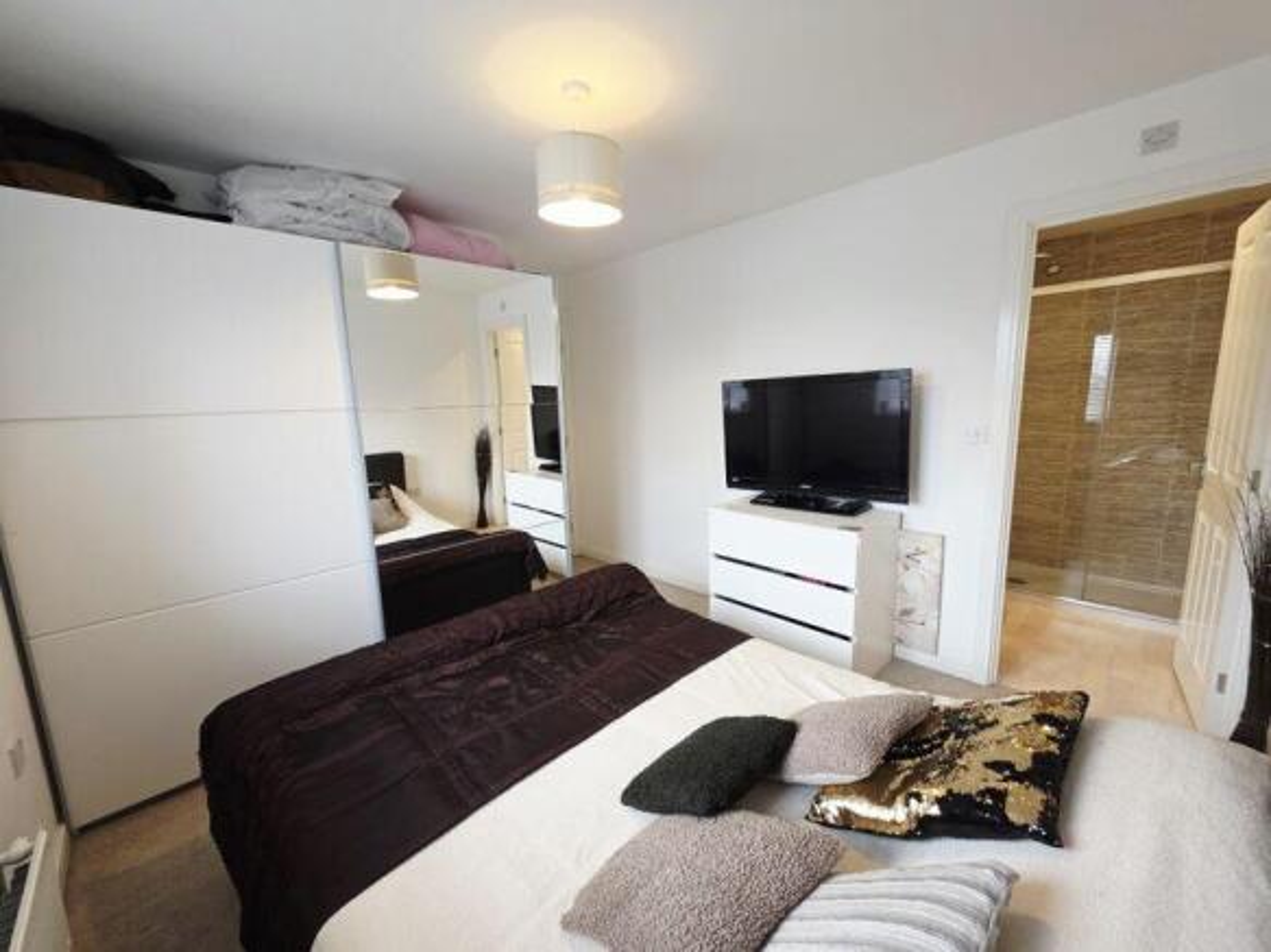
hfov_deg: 106.2
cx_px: 636
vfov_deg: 89.9
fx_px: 477
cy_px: 476
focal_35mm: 13
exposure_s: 1/100
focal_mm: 2.2
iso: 160
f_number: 1.9
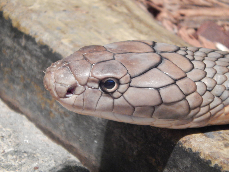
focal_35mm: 675
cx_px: 114
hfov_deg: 2.9
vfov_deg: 2.2
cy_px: 86
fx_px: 4465
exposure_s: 1/15
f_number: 5.8
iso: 800
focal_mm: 120
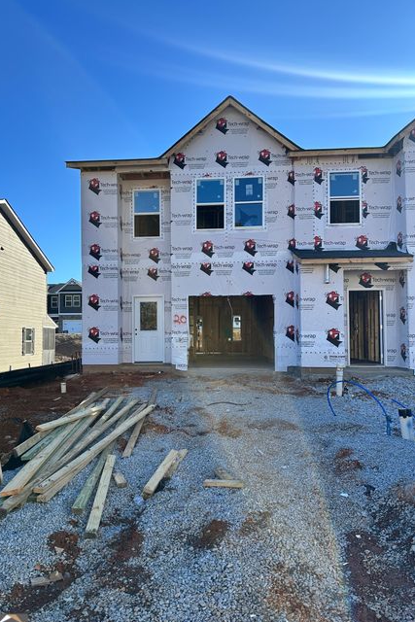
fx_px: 449
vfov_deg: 69.4
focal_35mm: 26
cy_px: 322
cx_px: 174
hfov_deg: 49.4
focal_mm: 6.86
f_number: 1.78
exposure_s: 1/2525
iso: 80
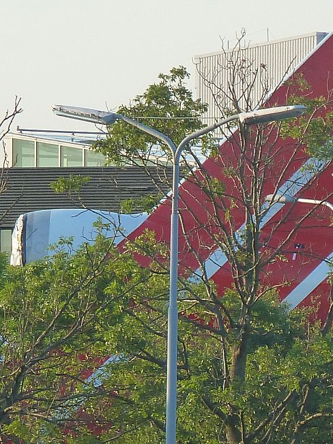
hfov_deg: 1.8
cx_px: 240
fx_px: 10880
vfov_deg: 2.3
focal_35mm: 848
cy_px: 241
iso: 160
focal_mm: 49.2
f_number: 4.9
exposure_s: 1/125
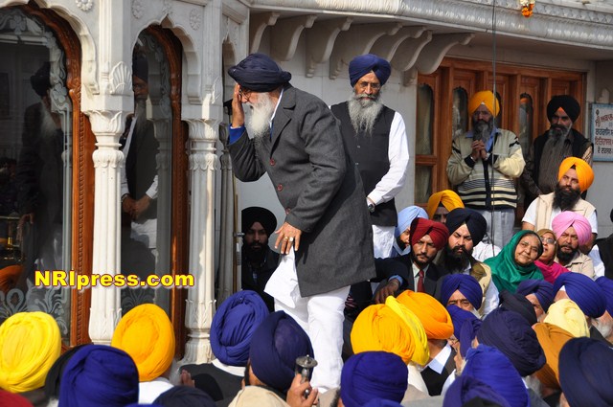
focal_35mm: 98
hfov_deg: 20.9
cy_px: 204
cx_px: 306
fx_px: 1658
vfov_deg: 14.0
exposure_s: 1/800
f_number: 7.1
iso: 200
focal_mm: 65
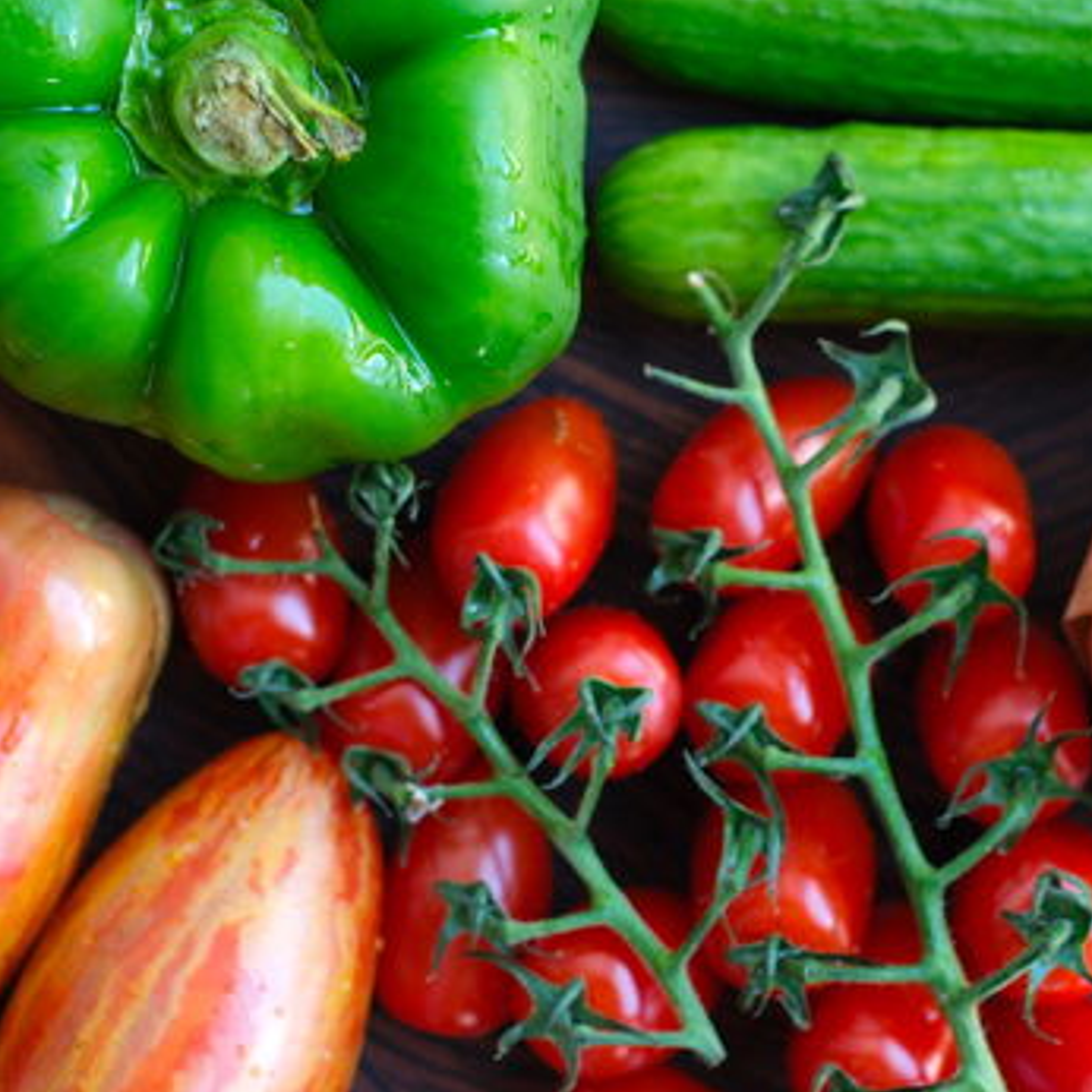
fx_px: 2962
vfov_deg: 20.9
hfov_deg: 20.9
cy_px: 672
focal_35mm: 83
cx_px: 524
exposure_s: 1/42
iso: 320
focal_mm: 30
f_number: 2.8
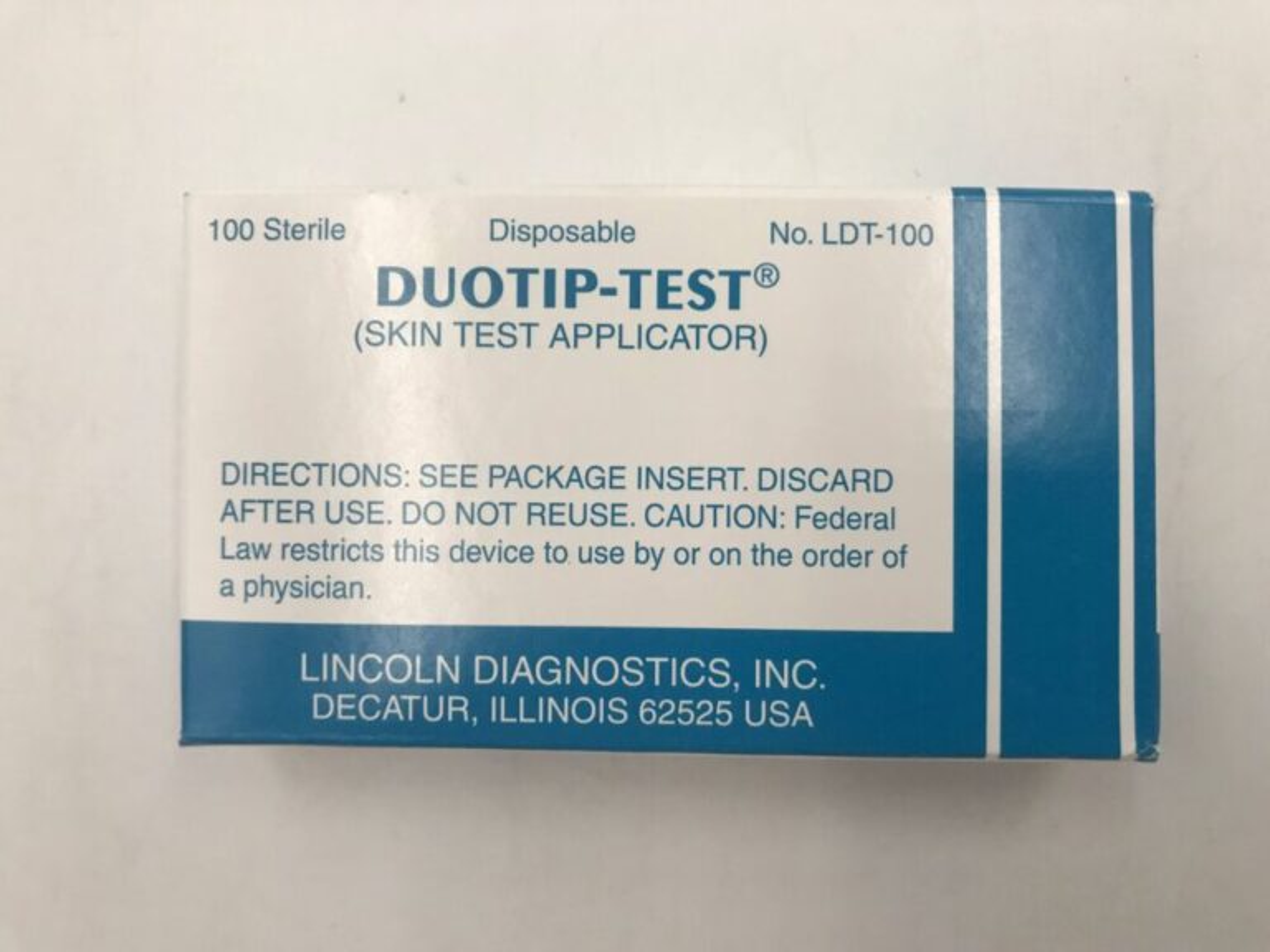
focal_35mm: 28
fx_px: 1027
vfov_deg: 49.7
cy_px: 476
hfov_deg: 63.4
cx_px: 635
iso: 25
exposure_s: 1/40
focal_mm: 3.99
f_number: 1.8
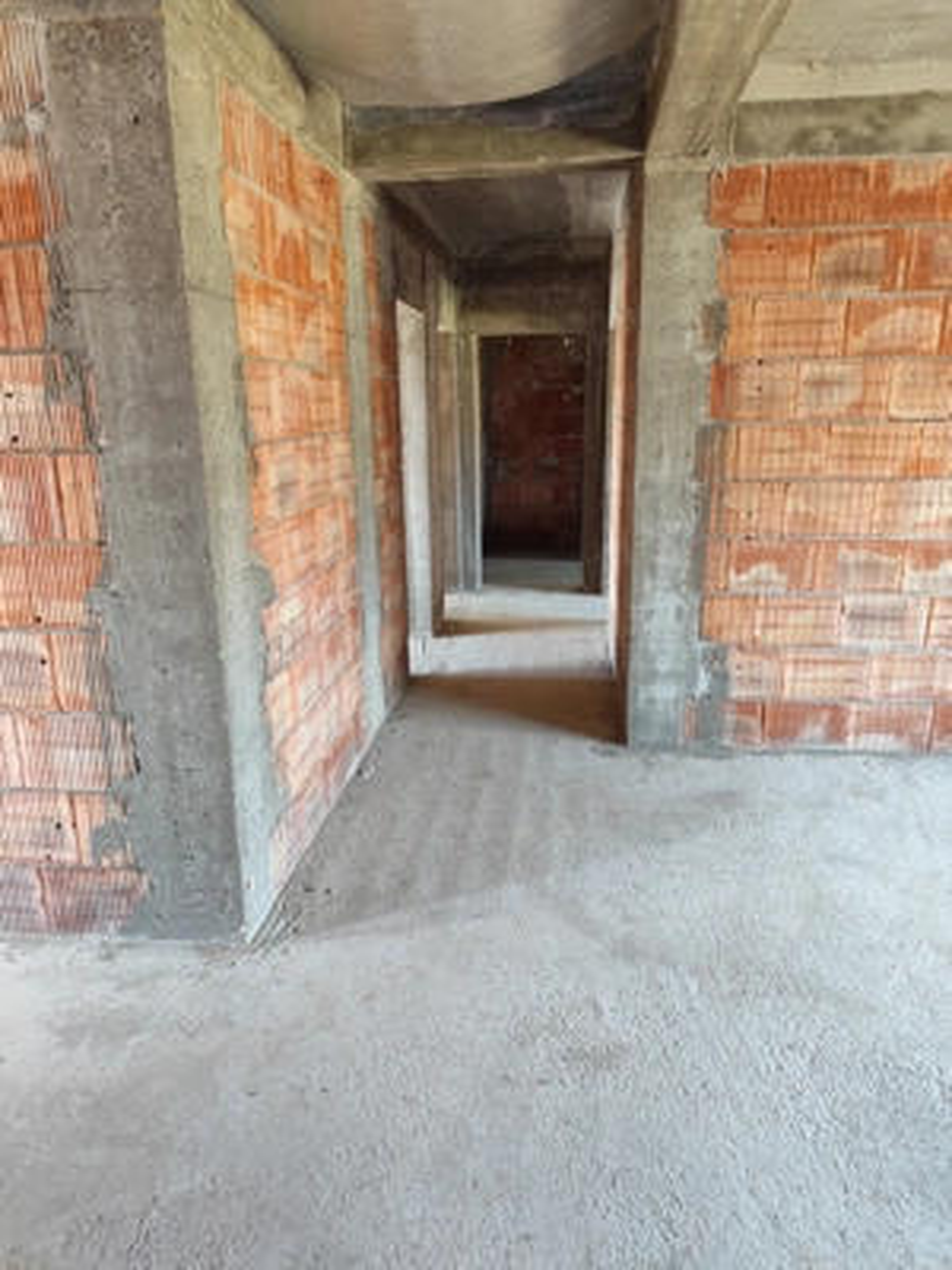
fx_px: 843
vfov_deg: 73.9
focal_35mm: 23
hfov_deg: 58.9
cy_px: 635
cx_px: 476
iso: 1000
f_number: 1.65
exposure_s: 1/50
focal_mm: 6.19
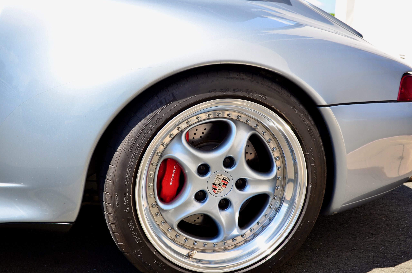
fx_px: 480
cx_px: 206
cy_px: 136
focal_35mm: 42
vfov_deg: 31.8
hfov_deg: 46.5
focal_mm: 28
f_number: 8
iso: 200
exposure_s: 1/200
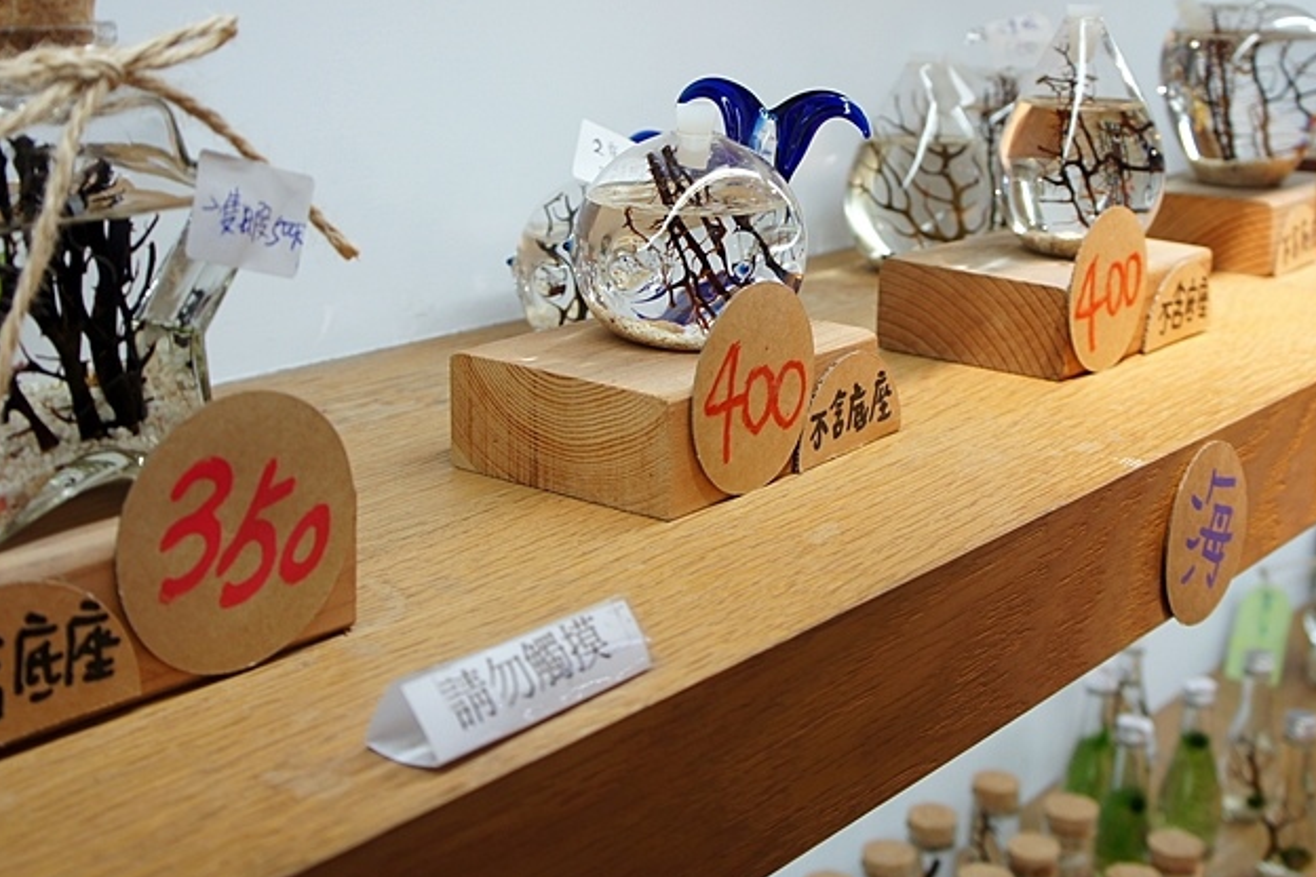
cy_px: 290
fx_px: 1817
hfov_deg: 39.8
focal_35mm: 50
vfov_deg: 27.0
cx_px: 685
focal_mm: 23
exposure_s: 1/60
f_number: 4
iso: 200
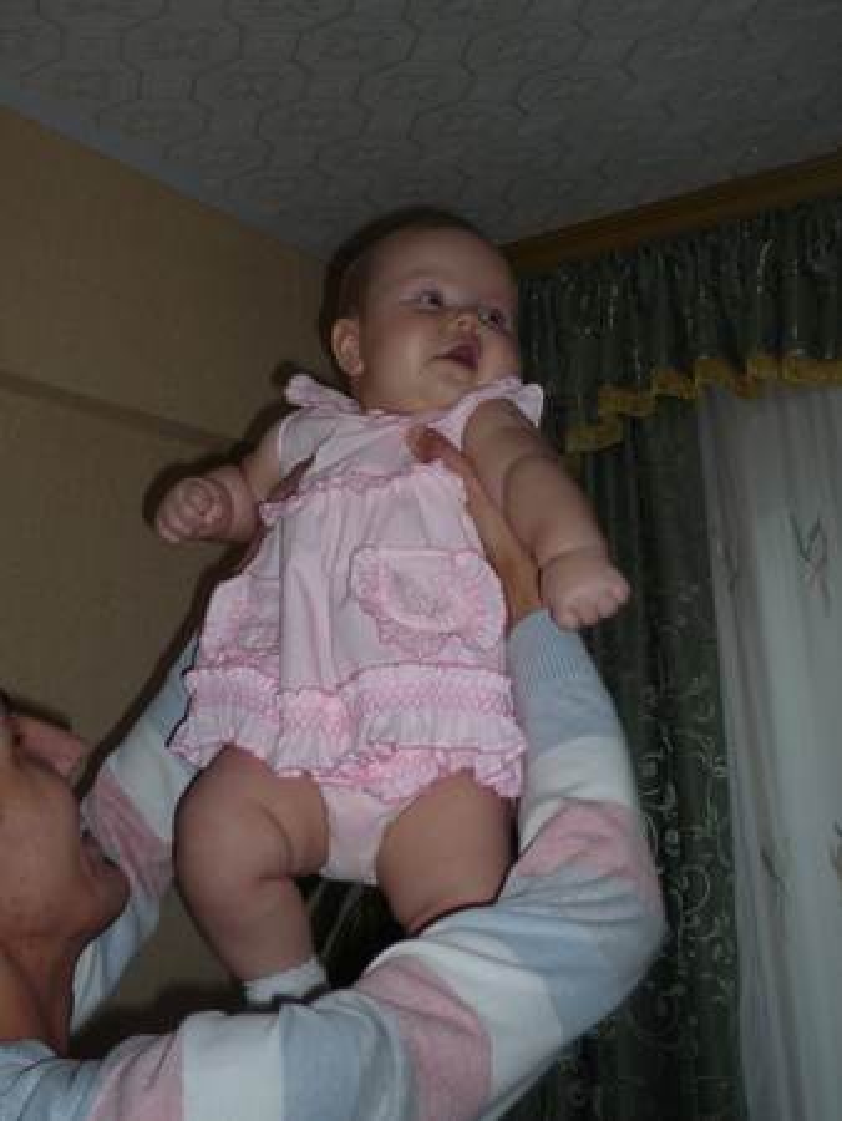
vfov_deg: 38.2
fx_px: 1620
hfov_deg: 29.1
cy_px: 560
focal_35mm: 50
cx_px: 421
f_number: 4.3
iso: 100
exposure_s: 1/40
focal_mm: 8.8
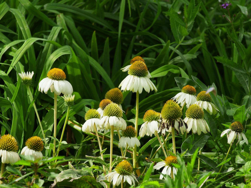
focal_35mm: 200
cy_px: 94
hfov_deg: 9.9
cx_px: 126
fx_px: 1450
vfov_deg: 7.4
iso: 250
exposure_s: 1/1000
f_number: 5.6
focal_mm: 100
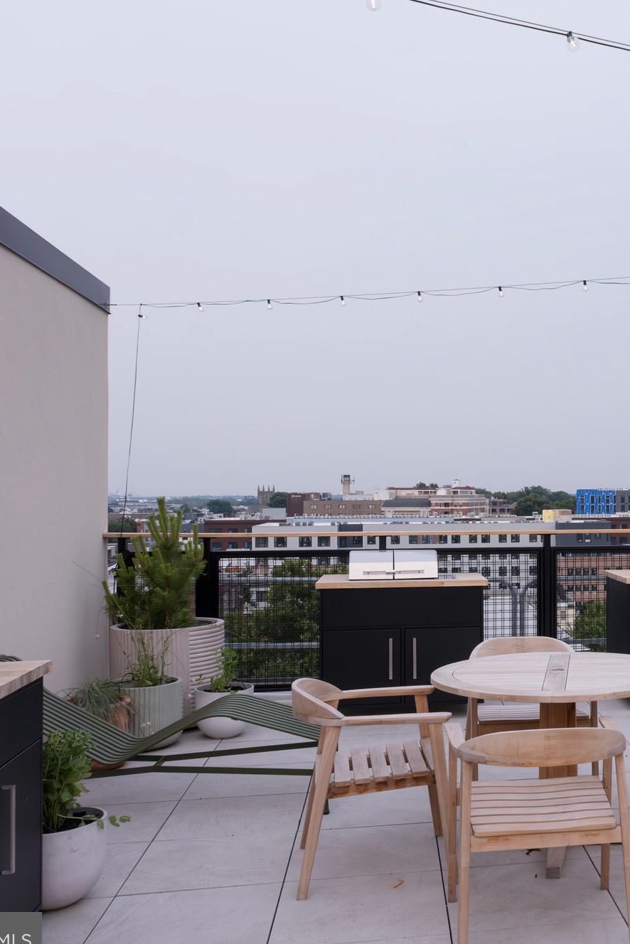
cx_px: 612
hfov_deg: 33.3
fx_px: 971
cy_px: 479
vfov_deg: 51.9
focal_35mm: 37
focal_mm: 16
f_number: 9
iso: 1000
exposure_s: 1/500
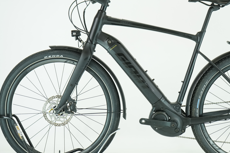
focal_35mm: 84
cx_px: 155
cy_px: 63
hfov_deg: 24.1
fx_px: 537
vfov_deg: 16.3
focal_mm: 60
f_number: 5
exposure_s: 1/200
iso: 1600
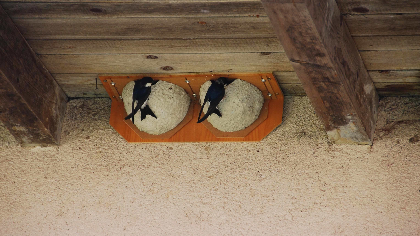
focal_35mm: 333
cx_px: 207
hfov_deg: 6.5
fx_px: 3708
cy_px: 91
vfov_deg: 3.6
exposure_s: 1/80
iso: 200
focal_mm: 200
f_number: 5.6
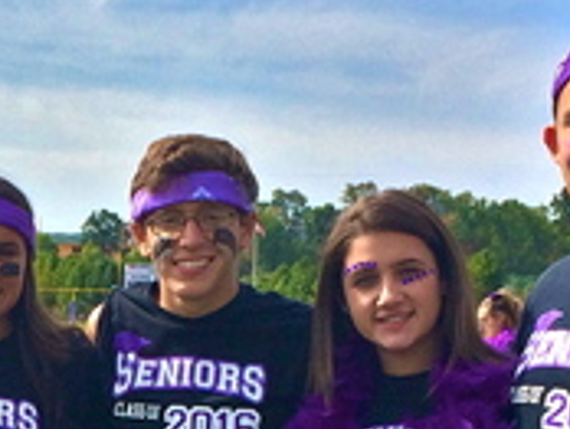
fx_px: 1979
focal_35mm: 120
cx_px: -62
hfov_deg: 15.9
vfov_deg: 11.8
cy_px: 639
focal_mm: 4.15
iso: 32
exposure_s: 1/2415
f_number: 2.2
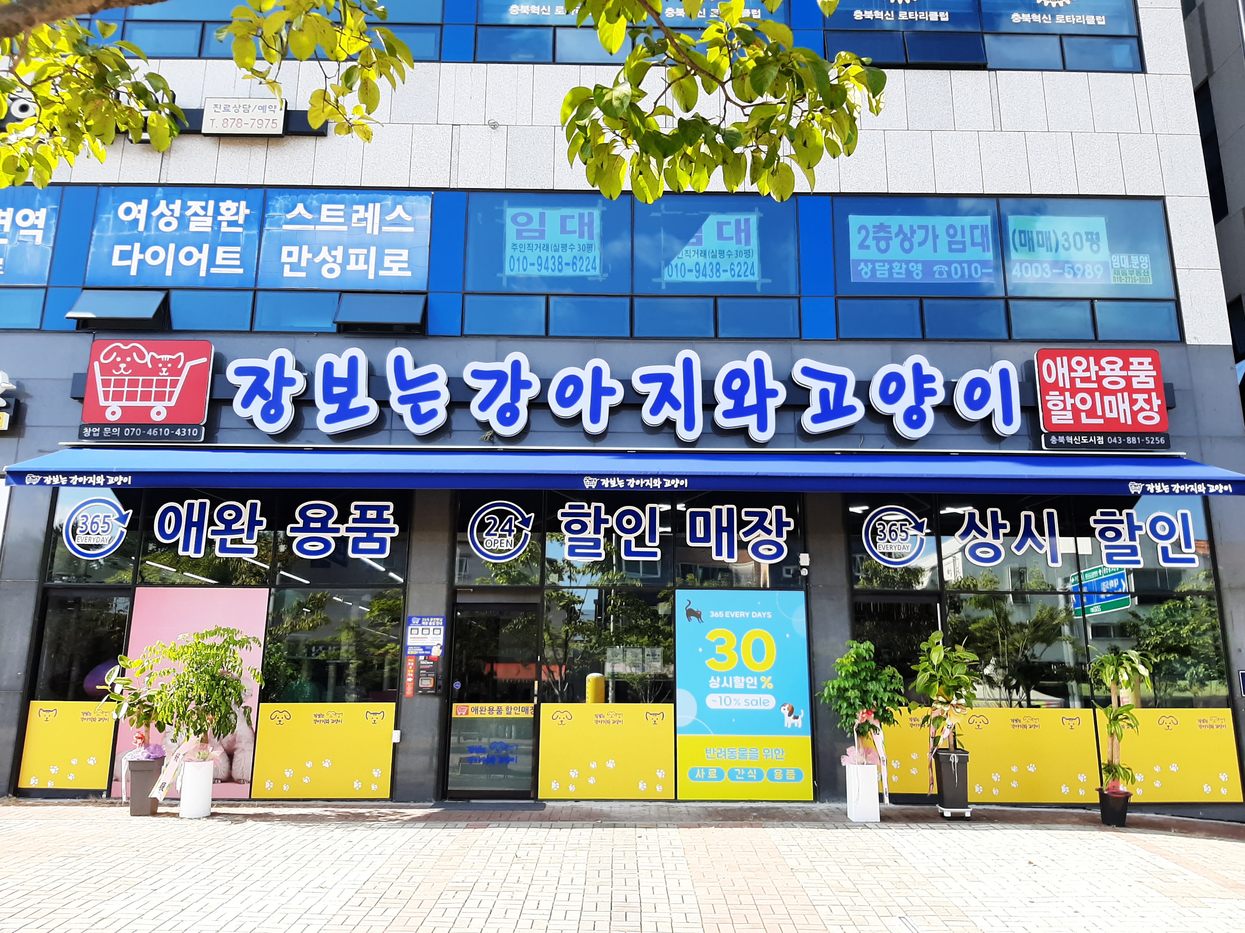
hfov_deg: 67.3
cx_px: 622
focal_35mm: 26
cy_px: 466
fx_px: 935
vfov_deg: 53.1
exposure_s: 1/819
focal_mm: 3.93
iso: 40
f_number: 1.7
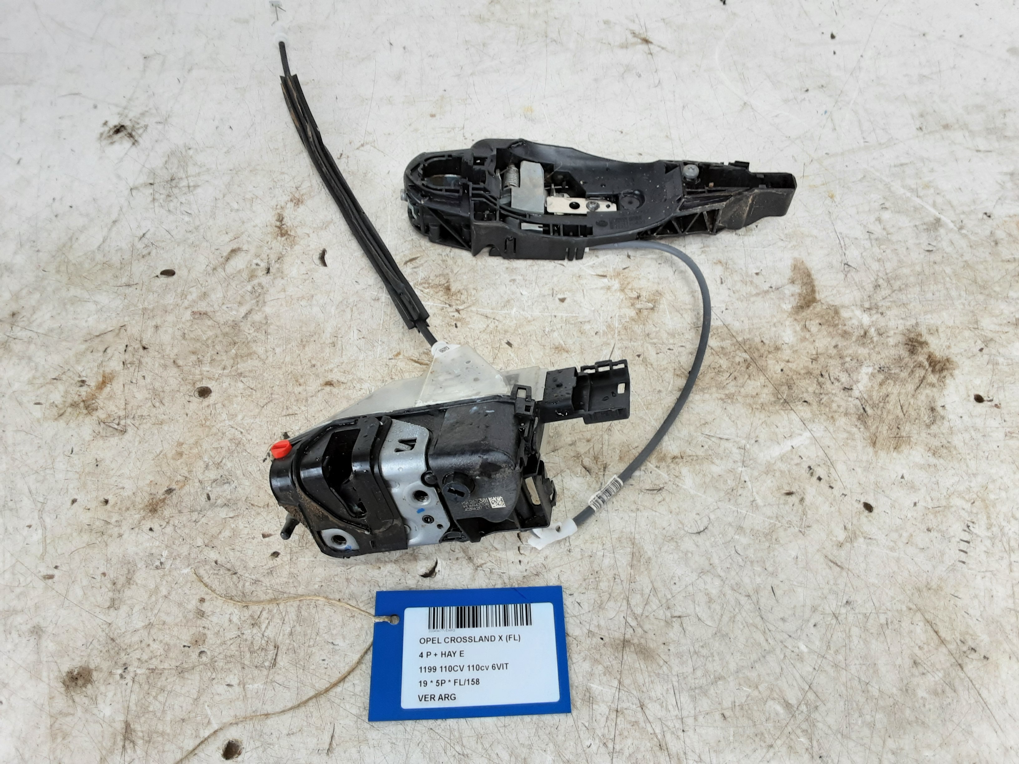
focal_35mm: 27
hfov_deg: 65.3
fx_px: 795
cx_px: 510
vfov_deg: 51.4
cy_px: 382
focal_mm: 2.91
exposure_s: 1/50
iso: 40
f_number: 1.9
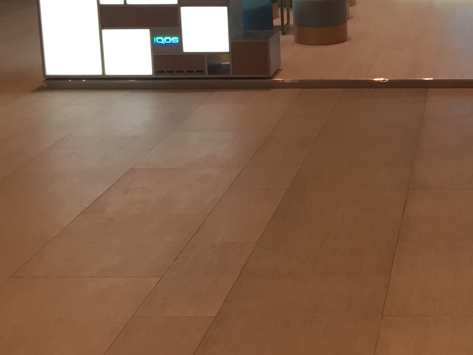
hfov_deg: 29.4
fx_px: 847
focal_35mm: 62
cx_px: 461
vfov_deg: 22.7
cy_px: 1
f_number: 2.2
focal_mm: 4.15
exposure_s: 1/33
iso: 40
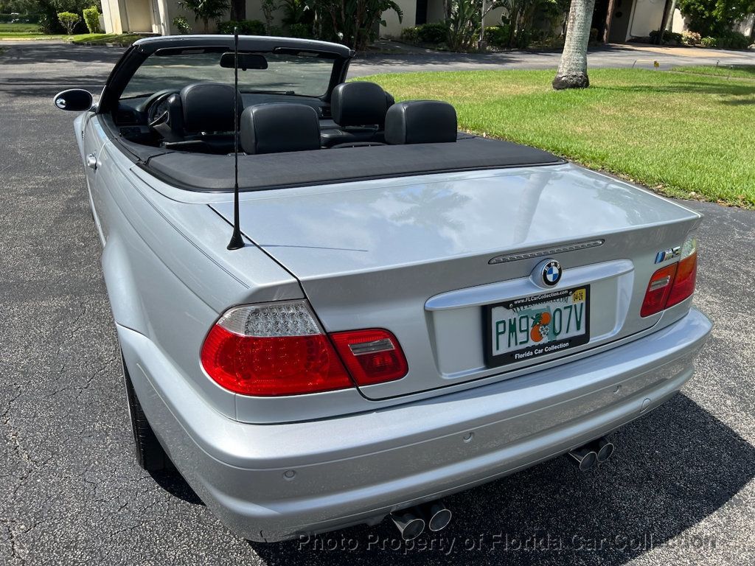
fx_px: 567
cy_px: 283
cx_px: 378
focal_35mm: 26
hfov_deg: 67.3
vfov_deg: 53.1
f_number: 1.5
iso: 50
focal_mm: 5.7
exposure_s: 1/4274
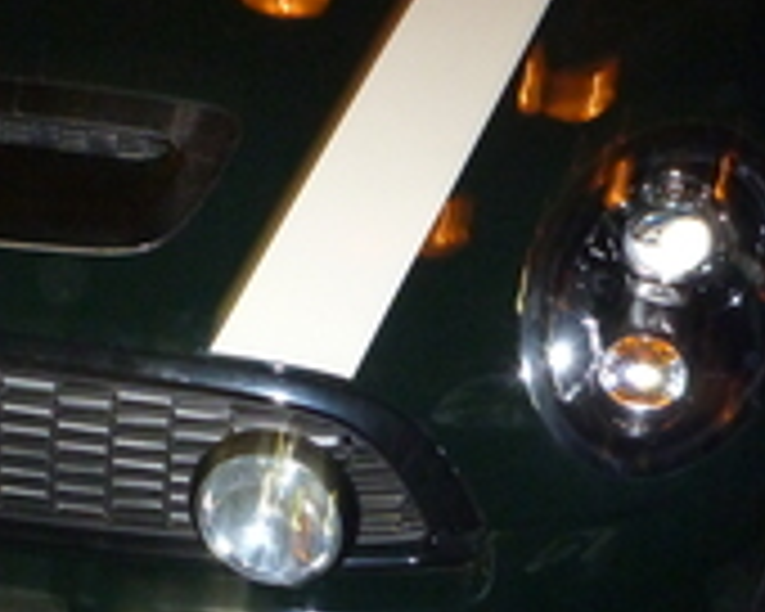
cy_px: 144
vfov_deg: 19.7
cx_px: 274
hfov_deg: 24.7
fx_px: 1743
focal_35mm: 77
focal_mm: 4.9
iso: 400
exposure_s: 1/8
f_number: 3.3
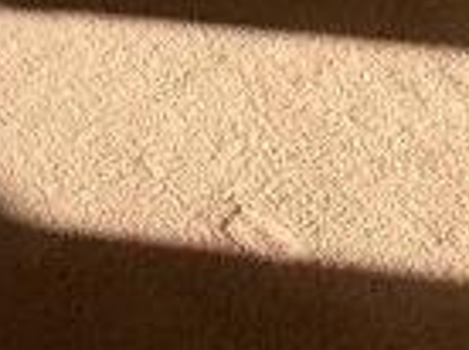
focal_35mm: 104
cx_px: -907
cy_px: -900
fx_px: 1407
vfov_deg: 9.0
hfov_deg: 11.6
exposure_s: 1/359
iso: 64
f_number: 2.2
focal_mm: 2.22
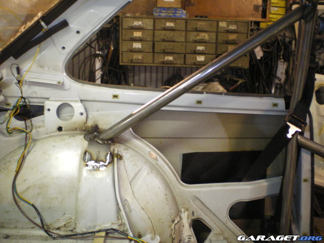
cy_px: 122
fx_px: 356
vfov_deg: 37.7
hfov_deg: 49.0
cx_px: 162
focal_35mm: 38
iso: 400
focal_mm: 6.3
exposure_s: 1/6
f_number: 3.1
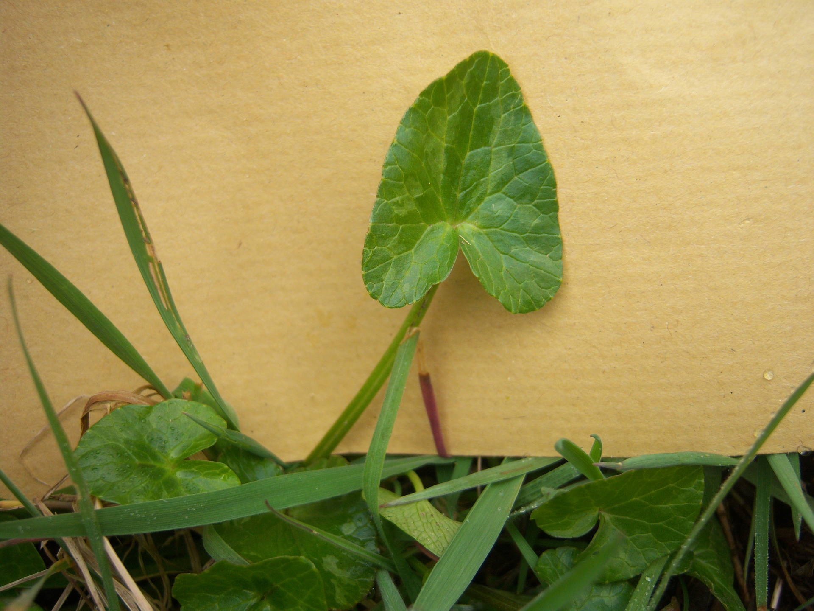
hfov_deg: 51.4
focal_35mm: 36
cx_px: 407
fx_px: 847
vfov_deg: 39.7
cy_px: 306
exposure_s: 1/250
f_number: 2.8
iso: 80
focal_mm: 7.5
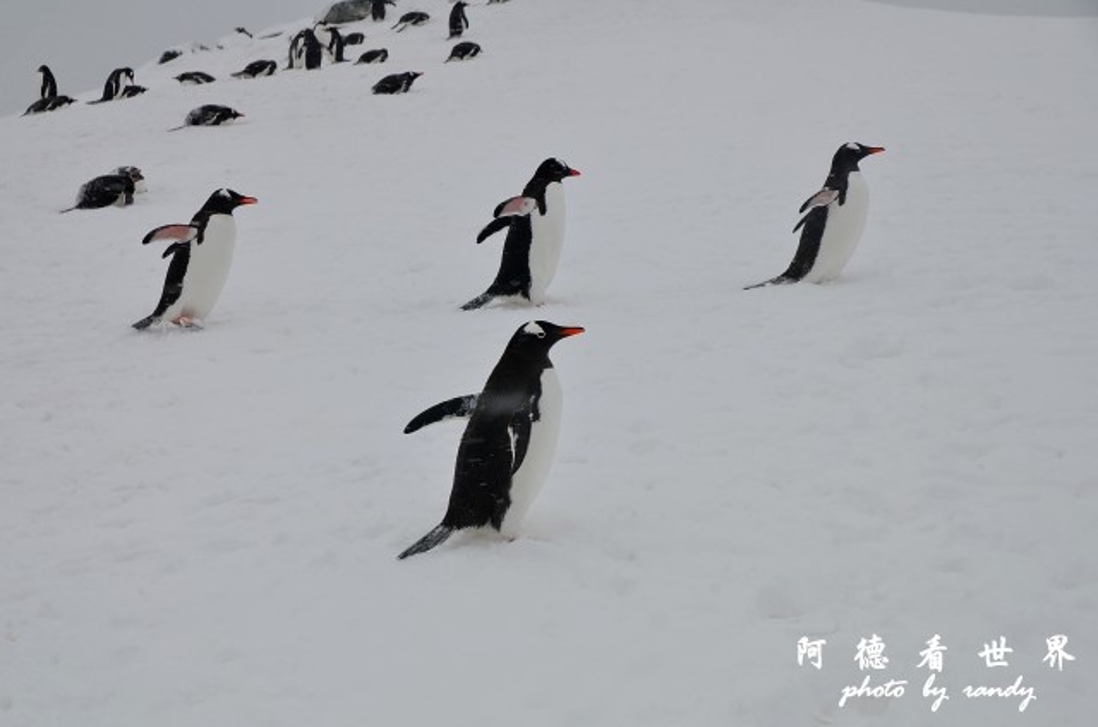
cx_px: 549
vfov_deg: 18.1
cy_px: 364
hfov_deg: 27.0
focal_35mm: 75
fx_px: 2283
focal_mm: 50
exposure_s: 1/320
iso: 100
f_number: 6.3
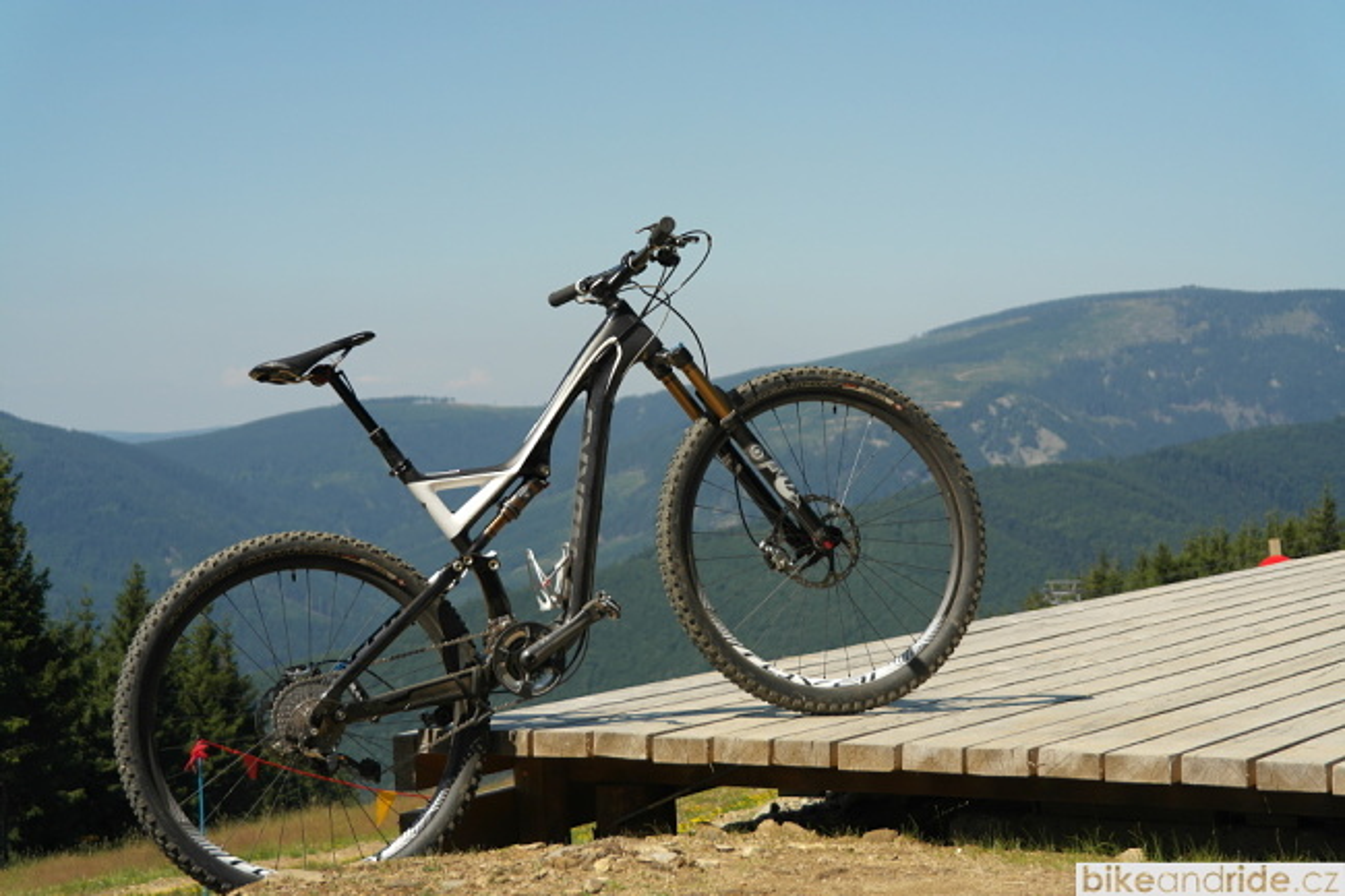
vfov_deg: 16.3
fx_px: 3137
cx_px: 672
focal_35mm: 84
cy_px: 448
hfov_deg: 24.2
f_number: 5.6
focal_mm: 55
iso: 100
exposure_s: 1/320
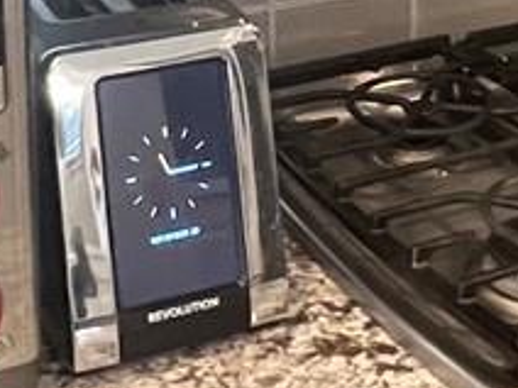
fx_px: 1466
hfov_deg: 19.6
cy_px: -220
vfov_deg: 14.0
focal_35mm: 98
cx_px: 491
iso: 640
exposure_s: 1/60
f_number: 1.8
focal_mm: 1.57
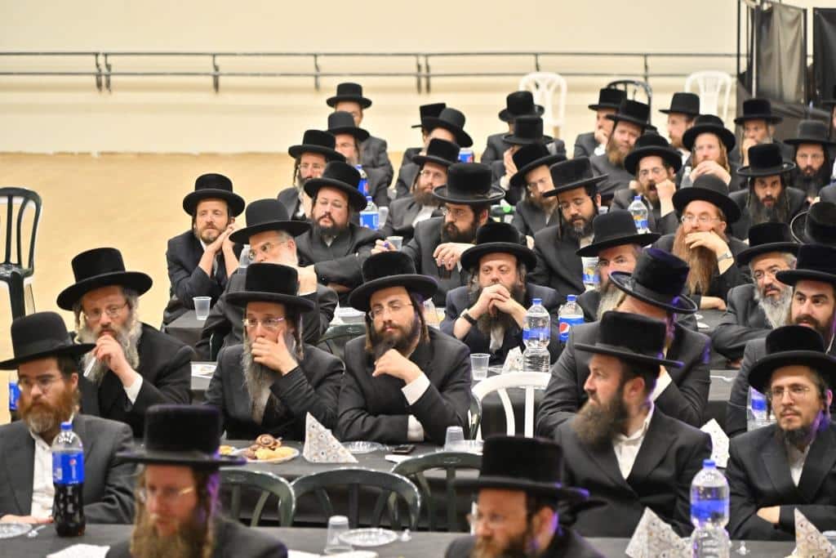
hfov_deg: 17.1
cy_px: 279
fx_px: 2787
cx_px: 418
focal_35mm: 120
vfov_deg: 11.4
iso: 1600
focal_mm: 120
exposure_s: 1/200
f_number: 4
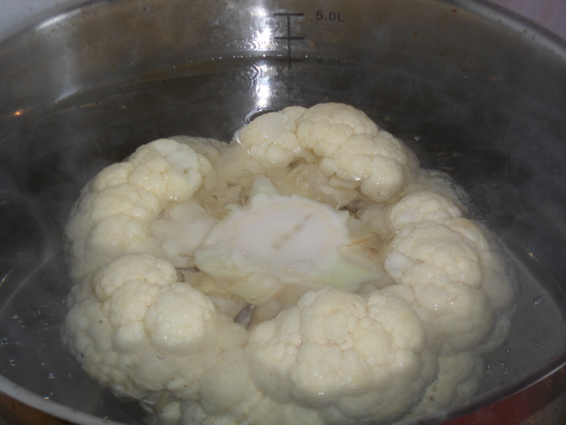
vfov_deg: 14.2
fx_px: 1700
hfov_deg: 18.9
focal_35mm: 104
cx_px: 283
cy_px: 212
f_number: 5.1
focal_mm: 19.6
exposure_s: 1/45
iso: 100
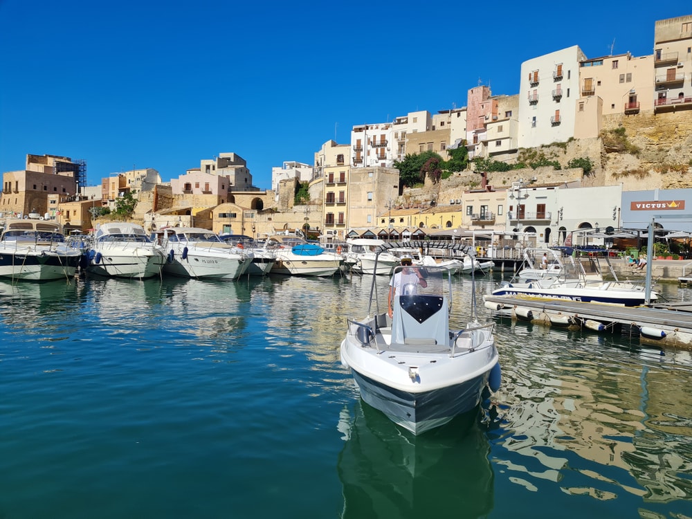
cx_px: 346
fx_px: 520
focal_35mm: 26
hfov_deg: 67.3
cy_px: 260
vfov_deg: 53.1
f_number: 1.8
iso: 50
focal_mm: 5.4
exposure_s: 1/4336
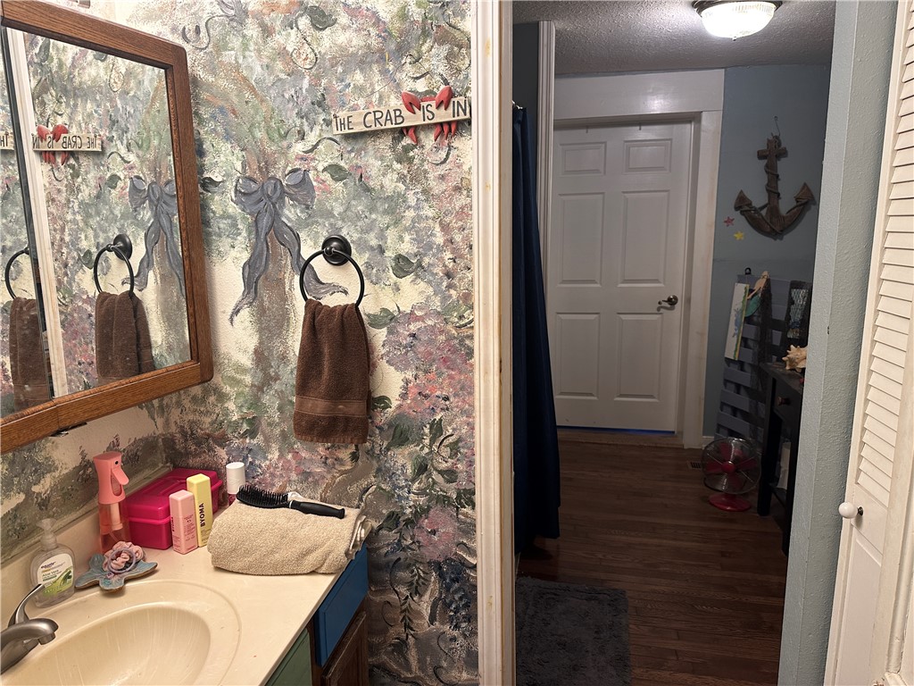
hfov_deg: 71.6
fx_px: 634
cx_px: 457
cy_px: 343
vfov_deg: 56.8
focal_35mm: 24
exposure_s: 1/60
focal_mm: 6.86
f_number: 1.78
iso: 125
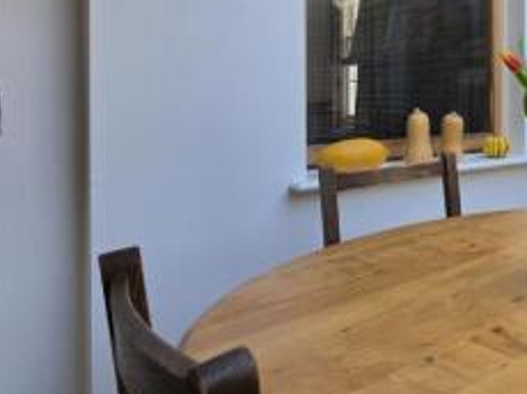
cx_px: 629
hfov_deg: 39.9
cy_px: 97
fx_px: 502
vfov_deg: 41.6
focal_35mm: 33
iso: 32
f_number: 1.9
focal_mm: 2.2
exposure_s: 1/100
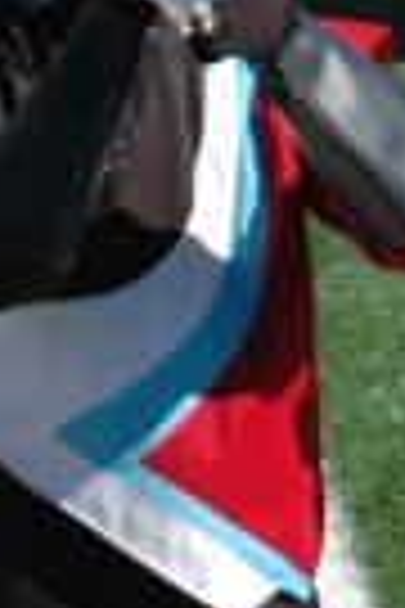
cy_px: 622
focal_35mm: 2659
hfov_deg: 0.5
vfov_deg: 0.8
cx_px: 173
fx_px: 44867
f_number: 5.6
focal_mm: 400
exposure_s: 1/640
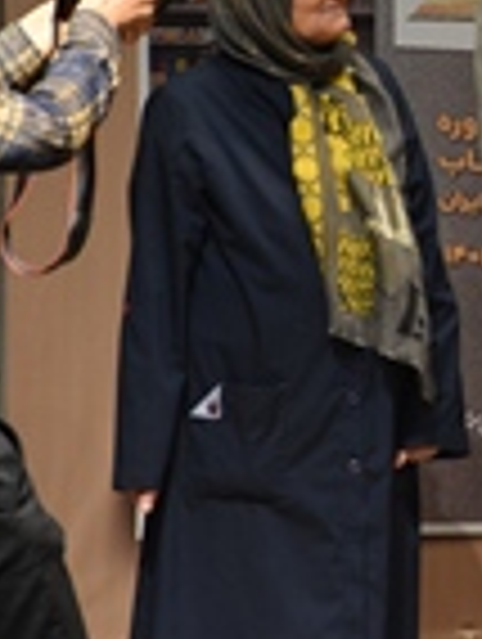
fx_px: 8839
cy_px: 38
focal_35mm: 478
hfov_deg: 3.1
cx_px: 905
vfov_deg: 4.1
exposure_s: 1/60
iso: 1000
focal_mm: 105
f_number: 5.6
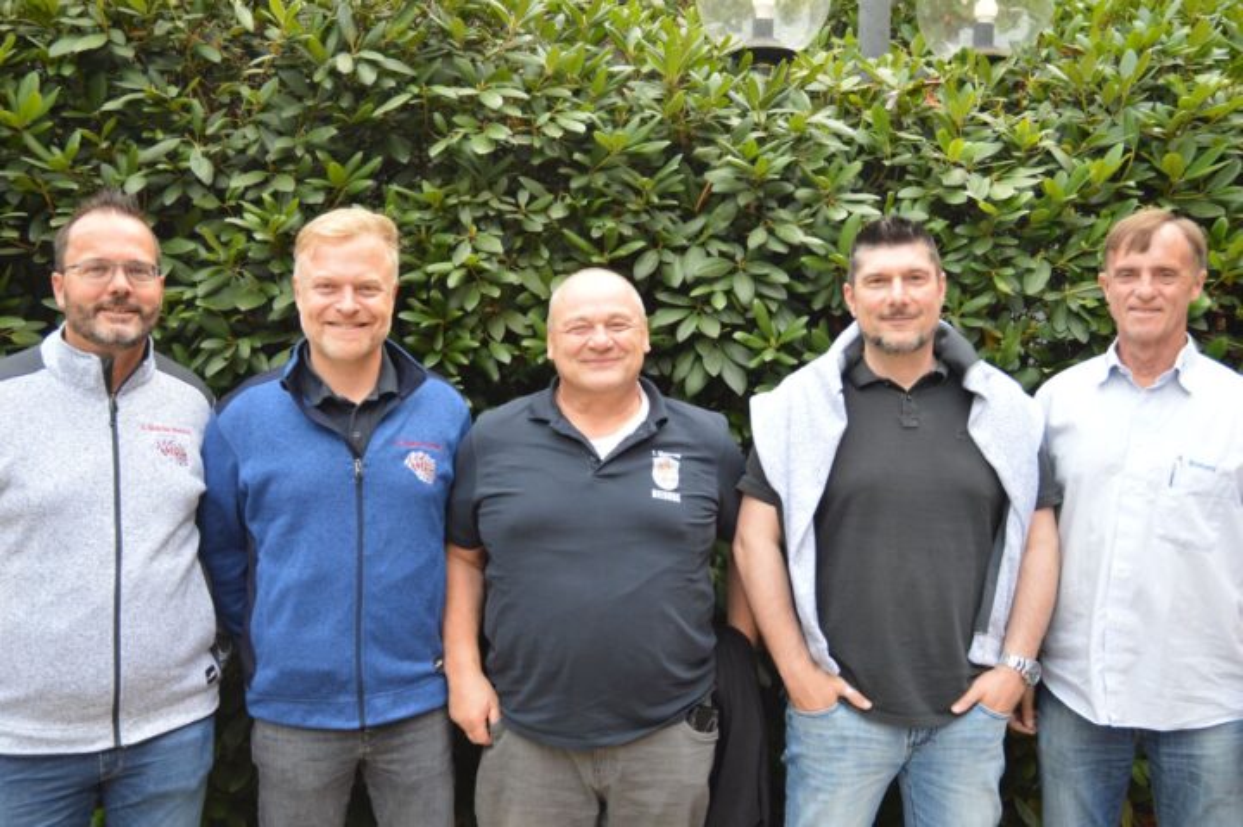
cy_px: 414
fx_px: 1242
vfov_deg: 36.8
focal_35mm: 36
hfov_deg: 53.2
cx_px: 622
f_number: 4.5
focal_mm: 24
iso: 400
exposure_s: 1/80
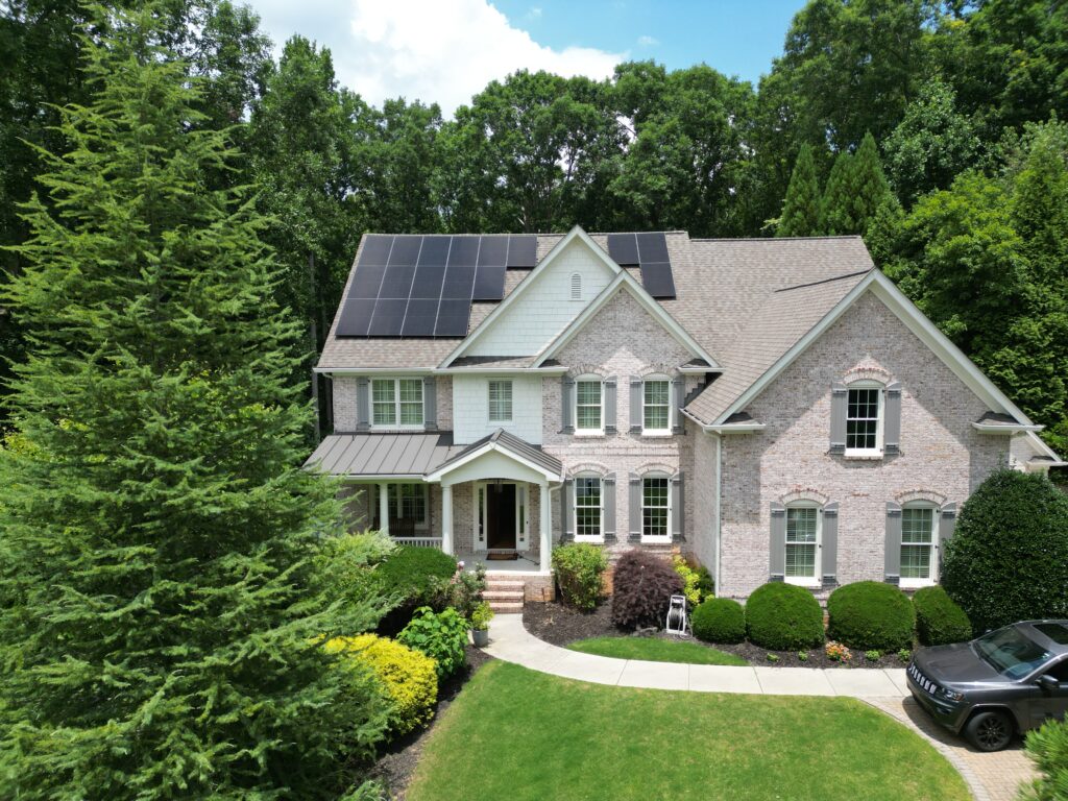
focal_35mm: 24
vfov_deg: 56.8
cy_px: 400
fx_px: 740
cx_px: 534
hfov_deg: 71.6
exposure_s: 1/2000
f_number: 1.7
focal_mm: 6.72
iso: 120
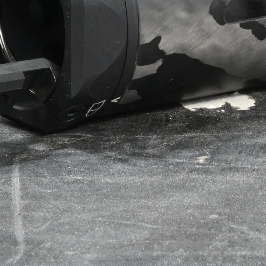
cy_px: 39
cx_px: 224
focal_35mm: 353
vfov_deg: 5.0
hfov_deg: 5.0
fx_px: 3069
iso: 800
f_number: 22
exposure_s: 1/3
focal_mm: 70
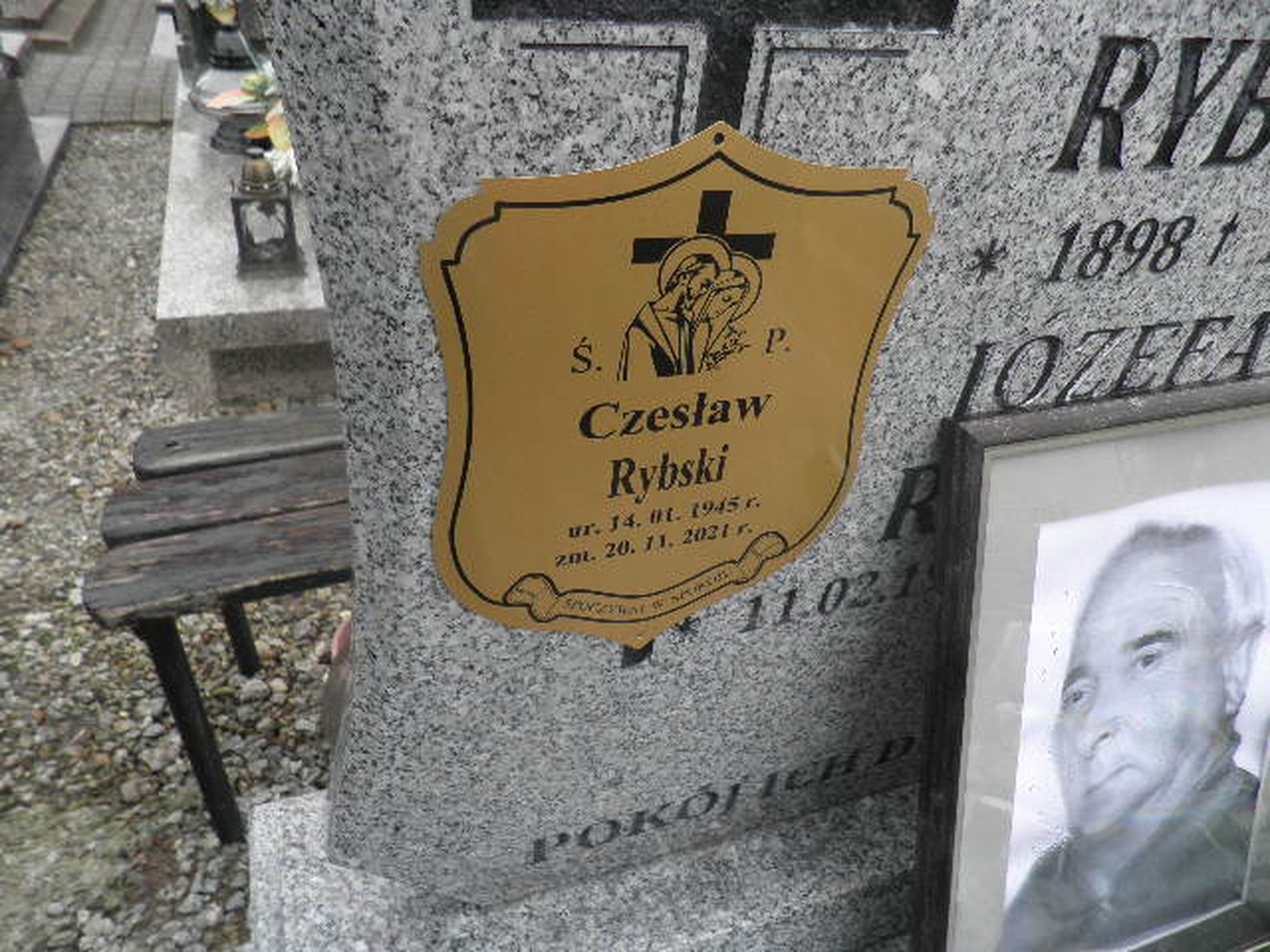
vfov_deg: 56.8
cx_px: 635
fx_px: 881
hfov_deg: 71.6
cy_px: 476
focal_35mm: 24
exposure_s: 1/60
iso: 64
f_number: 3.3
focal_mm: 4.3
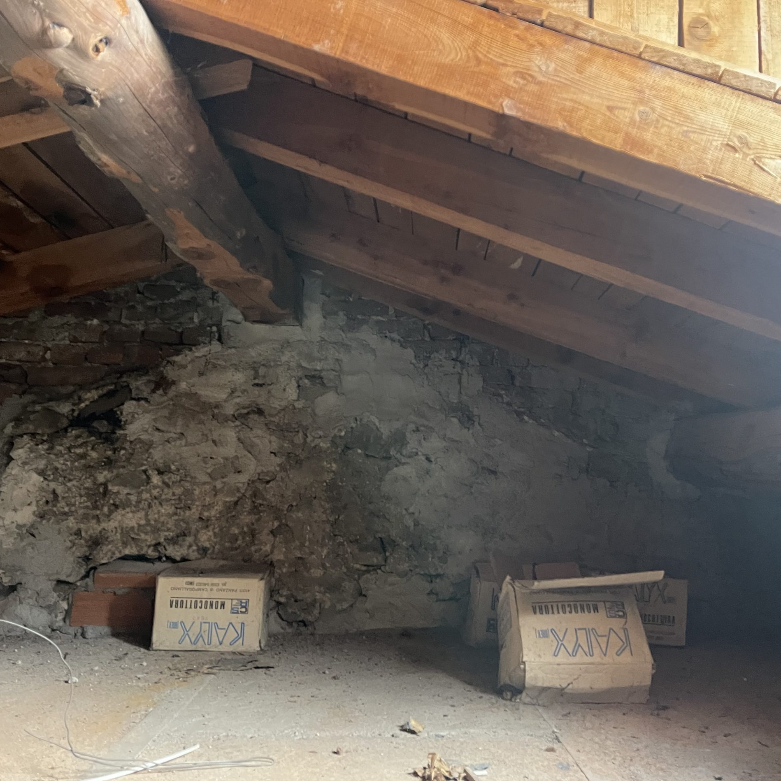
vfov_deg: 52.5
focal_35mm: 31
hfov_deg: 52.5
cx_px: 416
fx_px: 791
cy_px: 394
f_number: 1.6
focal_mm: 5.1
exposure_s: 1/30
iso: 800
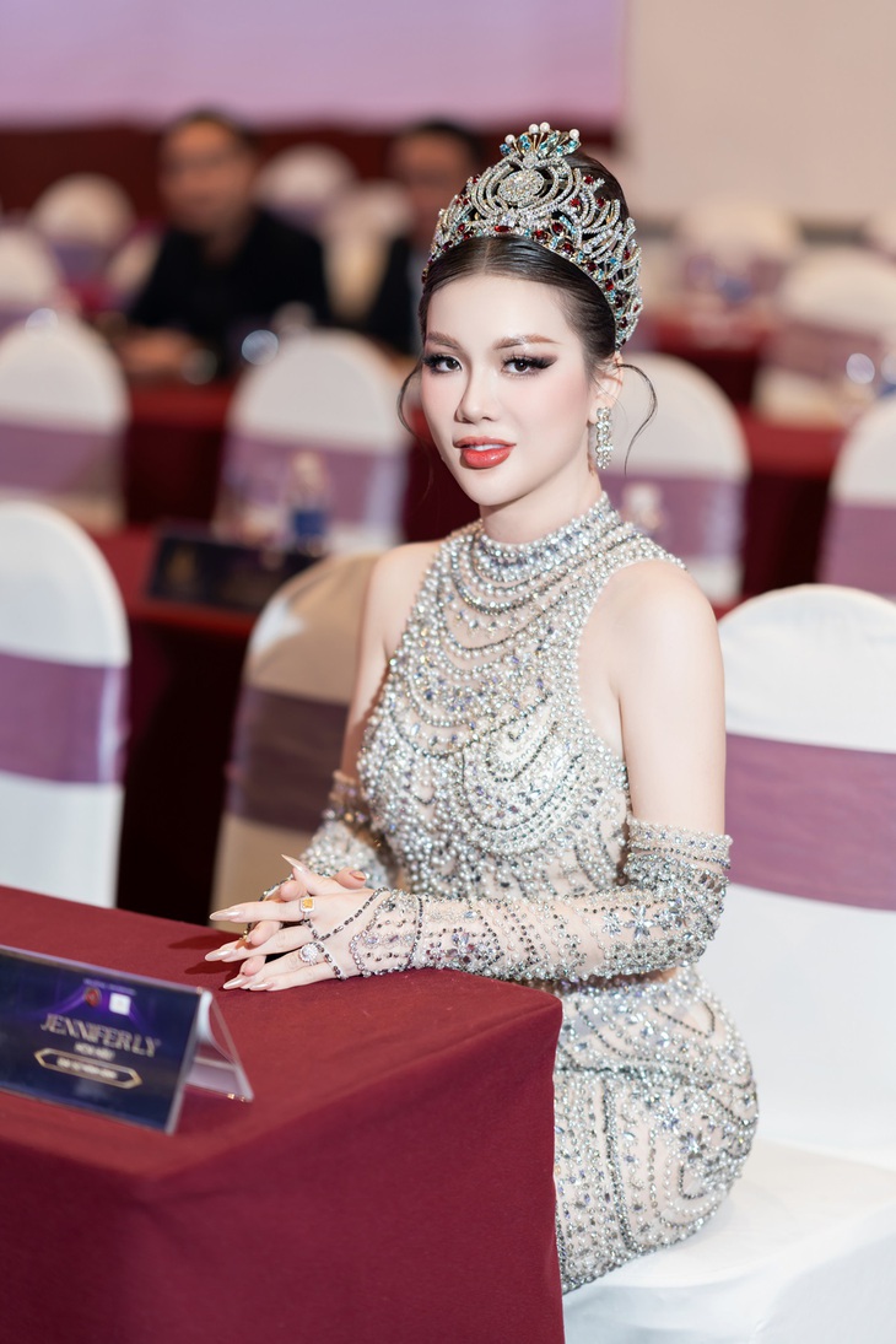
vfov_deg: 23.9
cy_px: 672
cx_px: 448
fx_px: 3173
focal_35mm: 85
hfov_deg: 16.1
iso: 160
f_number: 1.4
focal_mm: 85
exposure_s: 1/200
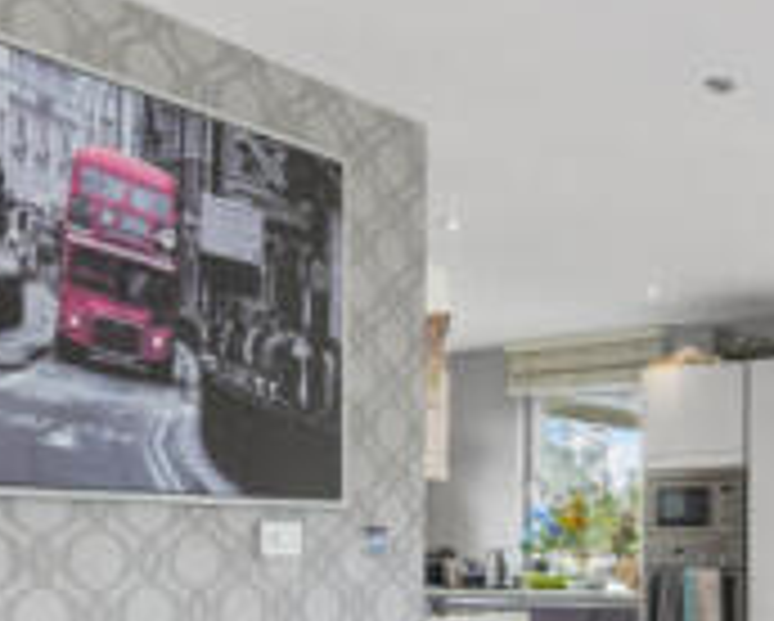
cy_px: 562
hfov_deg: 35.3
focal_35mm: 50
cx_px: 684
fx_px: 1147
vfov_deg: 29.1
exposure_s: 1/1.25
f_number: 16
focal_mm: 14
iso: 200
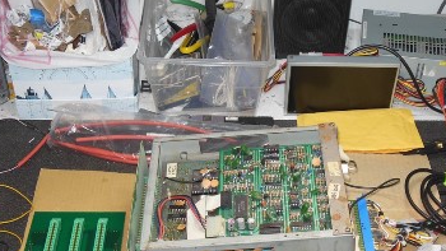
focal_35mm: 60
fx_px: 710
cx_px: 266
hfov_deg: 34.8
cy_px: 209
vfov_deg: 19.8
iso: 200
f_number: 3.8
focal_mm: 7.7
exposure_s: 1/30
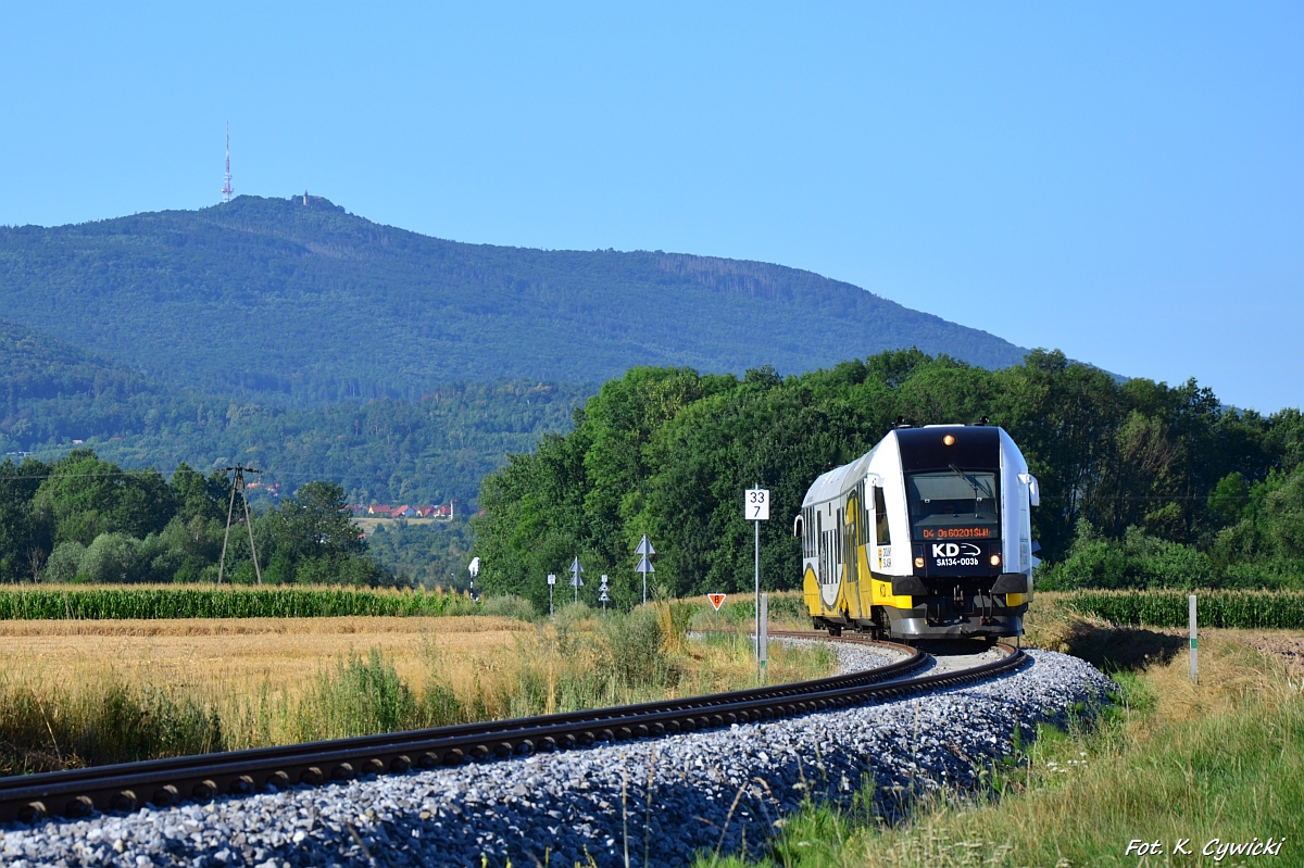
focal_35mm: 135
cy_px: 434
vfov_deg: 10.2
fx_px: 4888
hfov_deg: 15.2
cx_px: 652
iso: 100
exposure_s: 1/320
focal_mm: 90
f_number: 8
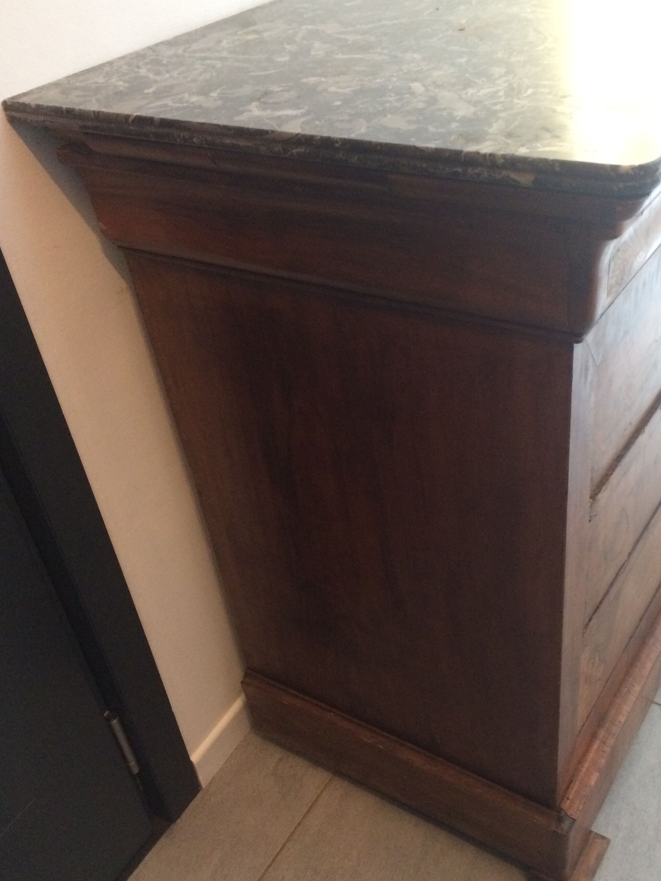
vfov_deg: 52.5
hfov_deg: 40.5
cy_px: 495
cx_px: 393
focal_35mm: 35
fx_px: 891
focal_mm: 4.15
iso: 320
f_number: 2.2
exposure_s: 1/25
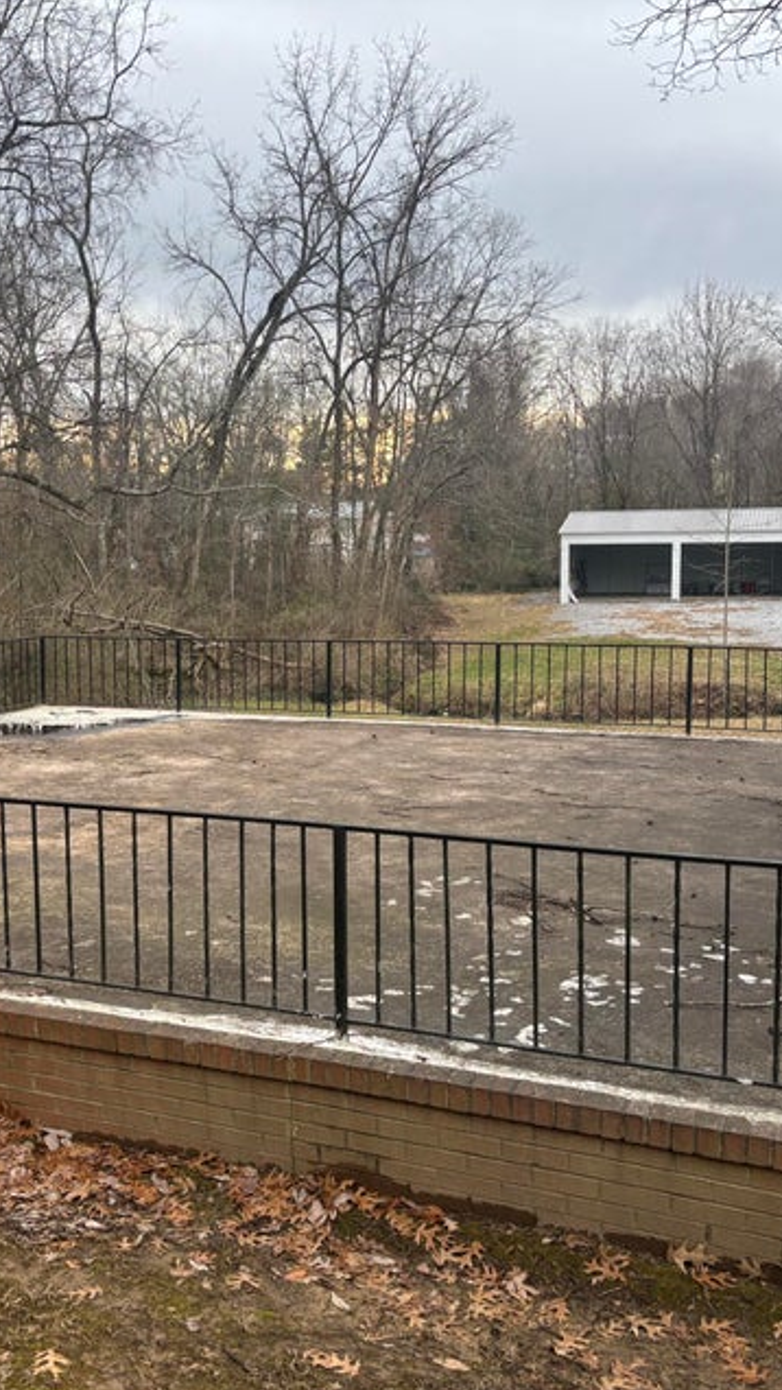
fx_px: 1400
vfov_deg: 52.8
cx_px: 226
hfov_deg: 30.8
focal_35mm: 38
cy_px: 697
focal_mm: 5.96
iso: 50
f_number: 1.6
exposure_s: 1/121
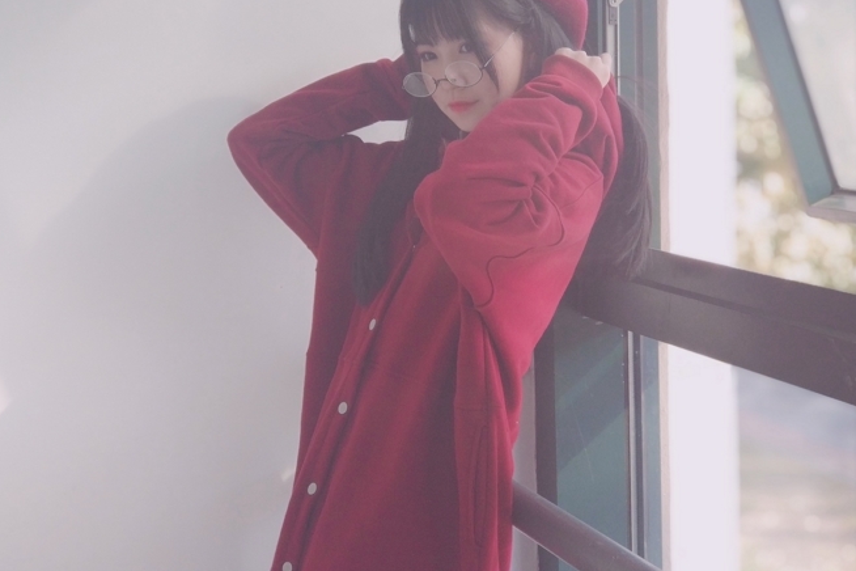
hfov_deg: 32.4
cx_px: 469
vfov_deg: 21.9
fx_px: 1474
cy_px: 211
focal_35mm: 62
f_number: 2.6
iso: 200
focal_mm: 6.06
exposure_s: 1/100
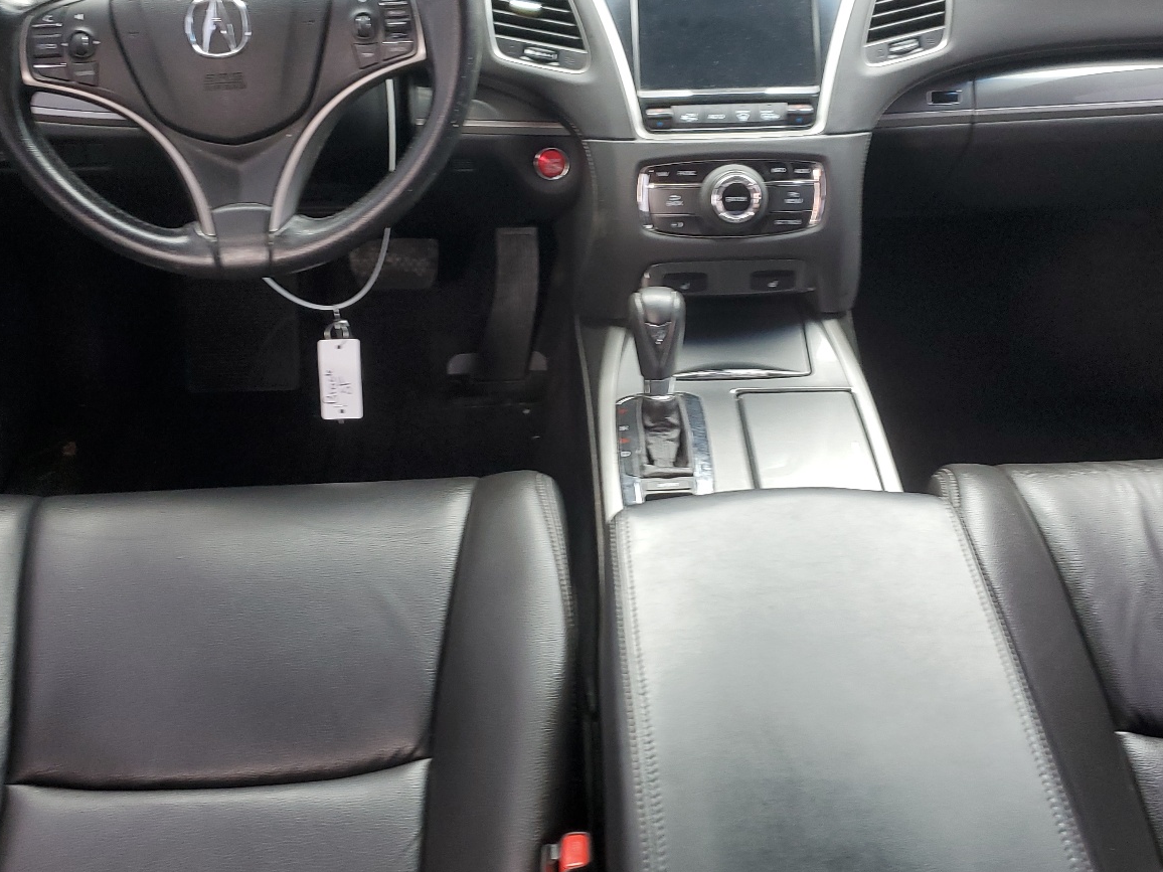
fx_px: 1209
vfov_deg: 39.6
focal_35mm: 36
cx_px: 639
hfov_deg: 51.3
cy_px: 376
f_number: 1.5
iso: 78
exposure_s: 1/60.2
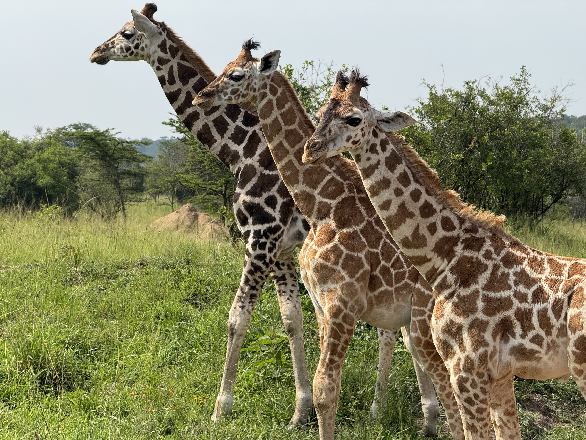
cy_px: 220
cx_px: 293
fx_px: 2031
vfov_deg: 12.3
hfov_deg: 16.4
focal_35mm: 120
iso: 50
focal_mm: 15.66
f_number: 2.8
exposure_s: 1/1248
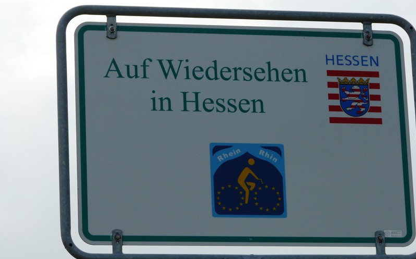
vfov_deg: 7.3
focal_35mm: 179
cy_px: 117
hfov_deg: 11.7
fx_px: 2029
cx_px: 209
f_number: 5.6
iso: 100
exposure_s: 1/320
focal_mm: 27.6
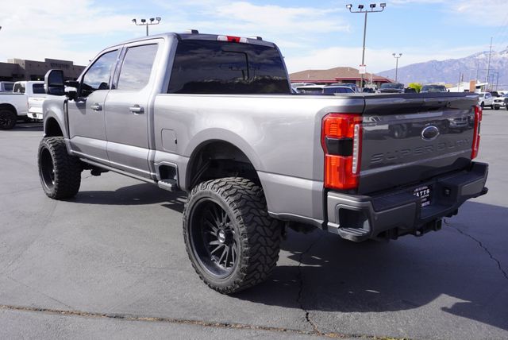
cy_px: 170
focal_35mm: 32
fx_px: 445
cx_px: 254
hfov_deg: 59.4
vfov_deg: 41.8
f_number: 8
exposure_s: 1/125
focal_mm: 21
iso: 100
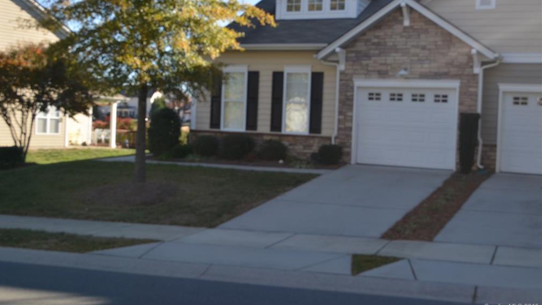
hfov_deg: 42.9
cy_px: 128
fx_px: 690
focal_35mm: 48
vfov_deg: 24.9
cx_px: 266
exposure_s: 1/200
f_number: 7.1
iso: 200
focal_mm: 30
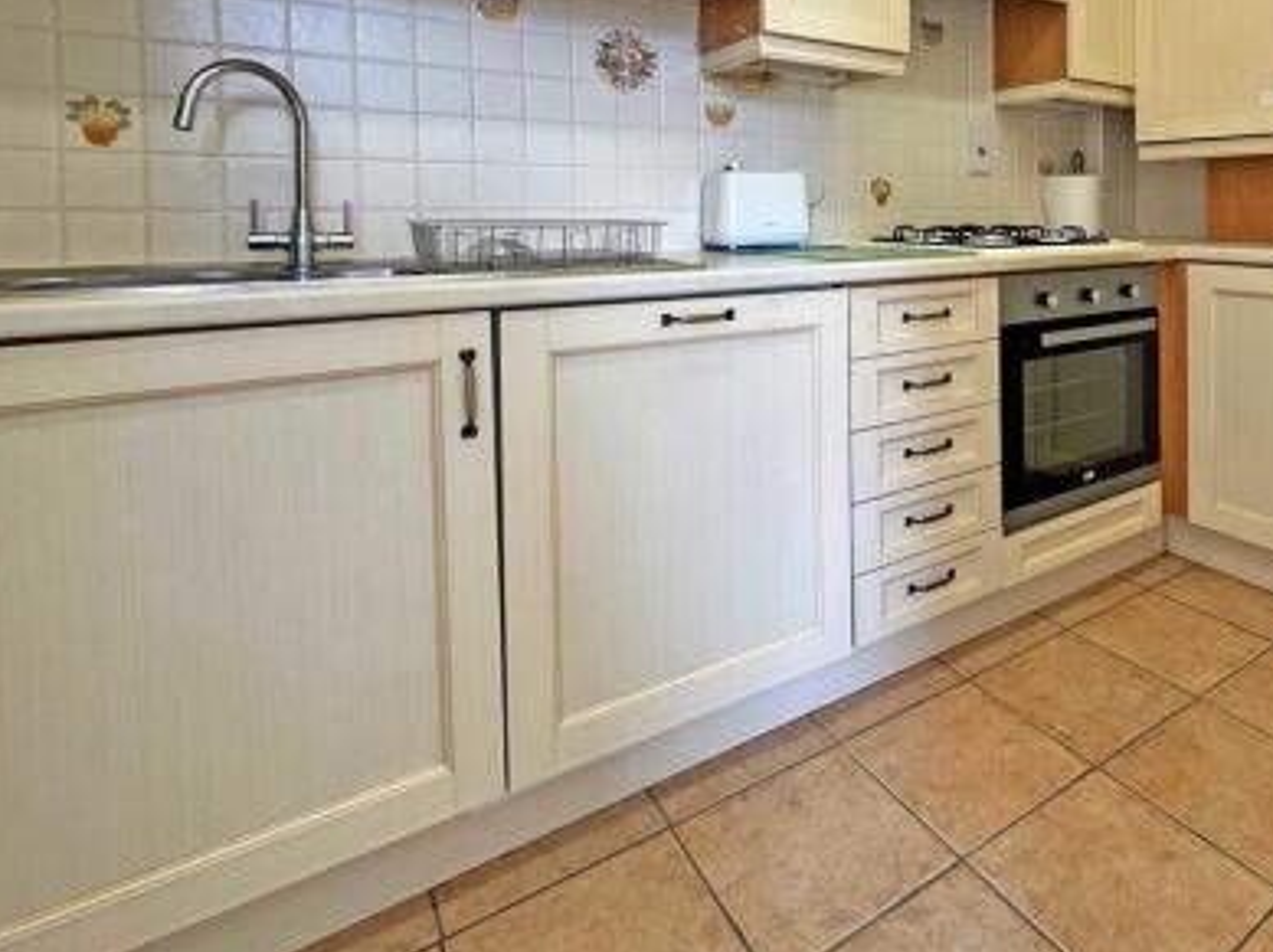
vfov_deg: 61.2
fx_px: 772
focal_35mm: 21
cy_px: 286
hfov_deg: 76.2
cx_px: 862
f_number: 2.2
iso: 100
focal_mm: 2.22
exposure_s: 1/100
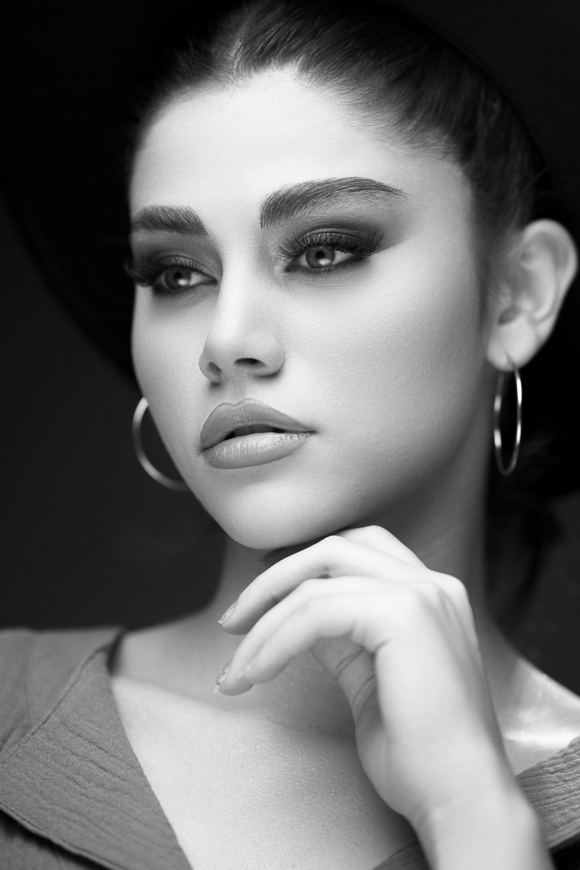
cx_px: 323
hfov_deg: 13.5
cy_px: 376
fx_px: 2441
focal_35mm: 101
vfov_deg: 20.2
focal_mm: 85
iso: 160
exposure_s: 1/250
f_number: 2.5
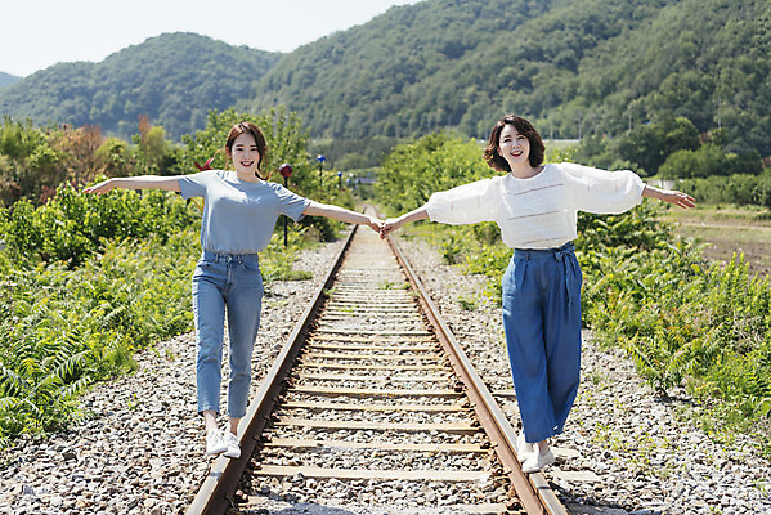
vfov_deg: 29.3
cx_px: 386
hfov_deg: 42.7
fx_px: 986
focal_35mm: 46
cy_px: 258
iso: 100
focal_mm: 46
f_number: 3.2
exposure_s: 1/2000
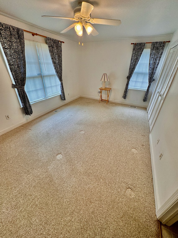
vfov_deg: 102.1
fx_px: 96
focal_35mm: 14
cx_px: 89
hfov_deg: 85.7
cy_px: 119
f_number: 2.2
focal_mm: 2.22
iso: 125
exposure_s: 1/120
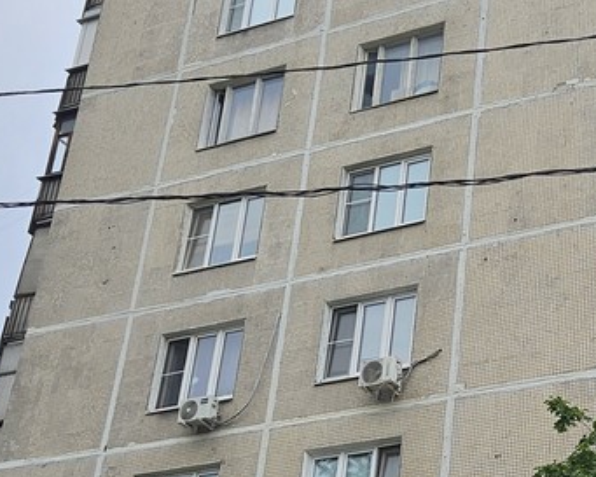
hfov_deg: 23.3
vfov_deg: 19.3
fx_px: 1394
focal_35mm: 79
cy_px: 335
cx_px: 577
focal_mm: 5.4
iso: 25
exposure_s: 1/1126
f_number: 1.8
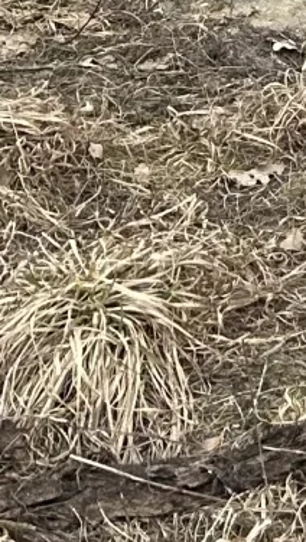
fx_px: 2563
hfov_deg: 6.4
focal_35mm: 178
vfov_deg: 10.8
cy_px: -616
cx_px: 808
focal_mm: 6.86
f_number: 1.78
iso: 80
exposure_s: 1/1393
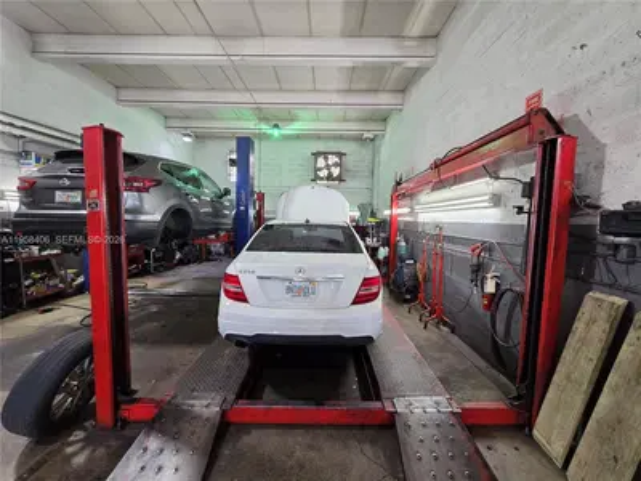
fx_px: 241
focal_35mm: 13
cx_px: 320
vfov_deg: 89.9
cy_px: 240
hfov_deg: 106.2
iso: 200
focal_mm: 2.2
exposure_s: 1/60
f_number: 2.2
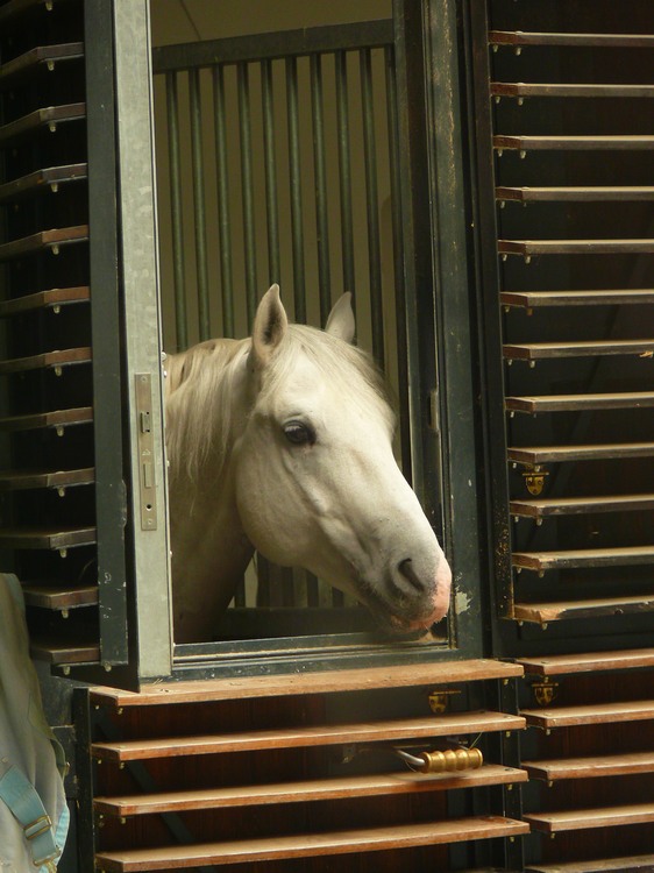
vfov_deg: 8.0
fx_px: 6251
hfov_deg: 6.0
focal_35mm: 248
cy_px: 436
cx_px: 327
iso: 200
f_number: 3.6
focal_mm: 52.4
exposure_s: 1/125
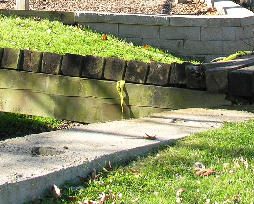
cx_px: 87
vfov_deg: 9.3
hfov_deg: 11.8
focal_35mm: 163
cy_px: -90
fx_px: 1225
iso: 50
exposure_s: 1/83
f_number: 4.4
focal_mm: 13.8
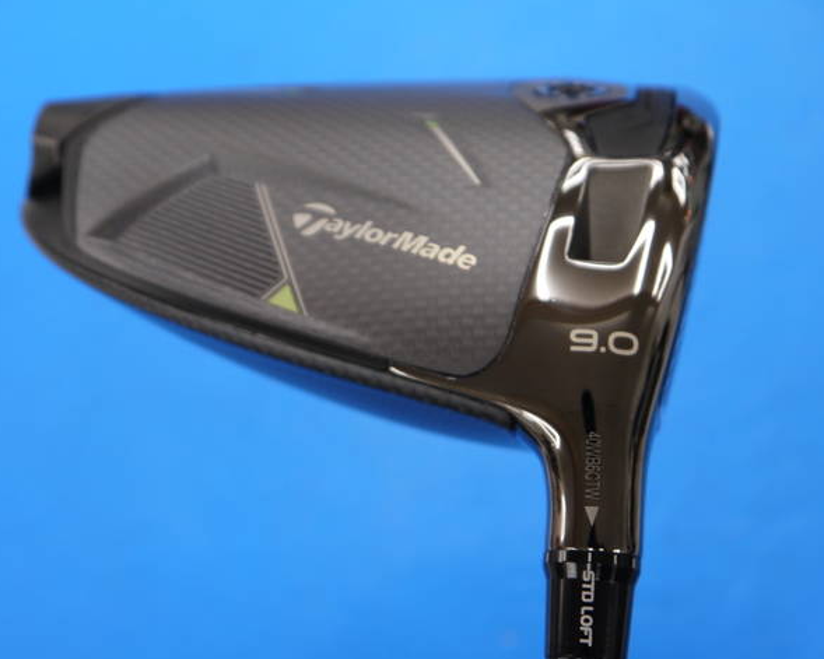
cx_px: 393
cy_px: 333
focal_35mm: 70
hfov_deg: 27.1
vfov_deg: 21.9
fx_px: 1707
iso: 320
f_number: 5.2
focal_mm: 33
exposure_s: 1/60
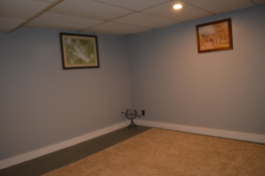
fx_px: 199
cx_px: 132
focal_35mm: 27
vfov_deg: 47.8
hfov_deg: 67.4
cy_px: 88
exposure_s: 1/60
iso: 720
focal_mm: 18
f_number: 3.5
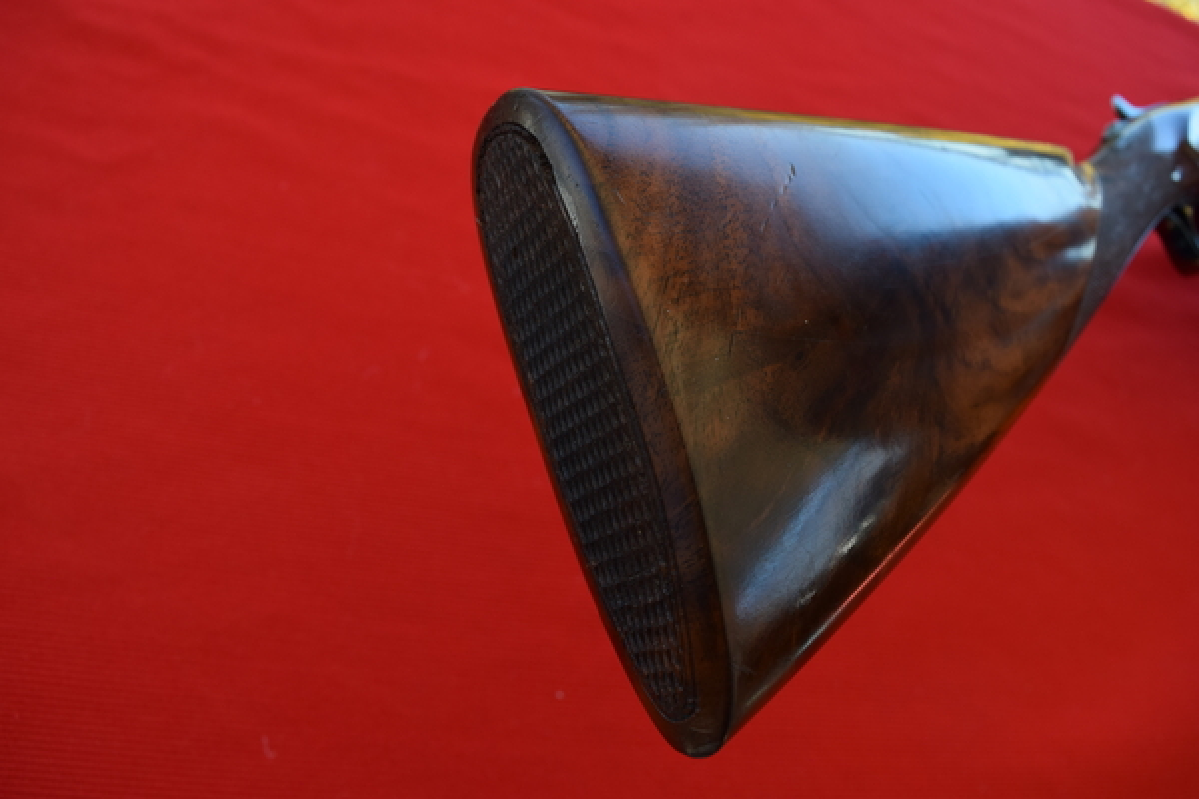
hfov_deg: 67.4
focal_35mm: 27
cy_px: 400
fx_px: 899
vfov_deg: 47.9
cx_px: 600
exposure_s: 1/250
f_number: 8
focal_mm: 18
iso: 400
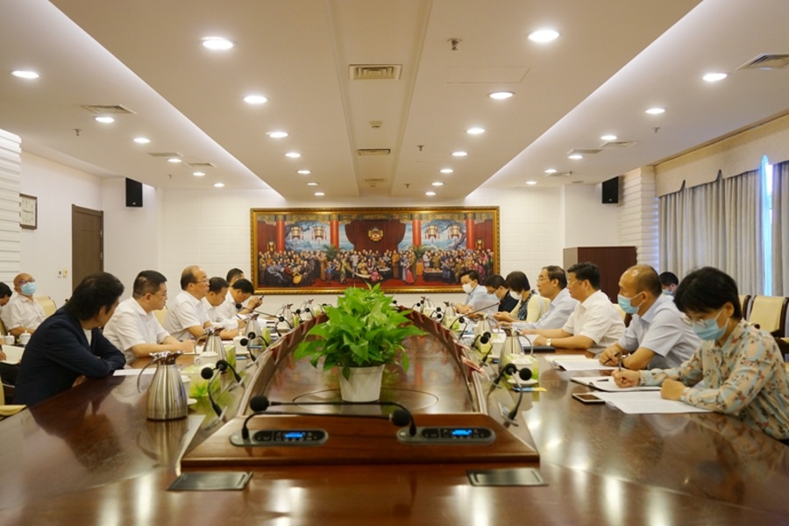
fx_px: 701
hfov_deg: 58.7
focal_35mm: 32
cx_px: 394
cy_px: 263
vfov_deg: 41.1
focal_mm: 32
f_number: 4
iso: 2000
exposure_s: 1/160
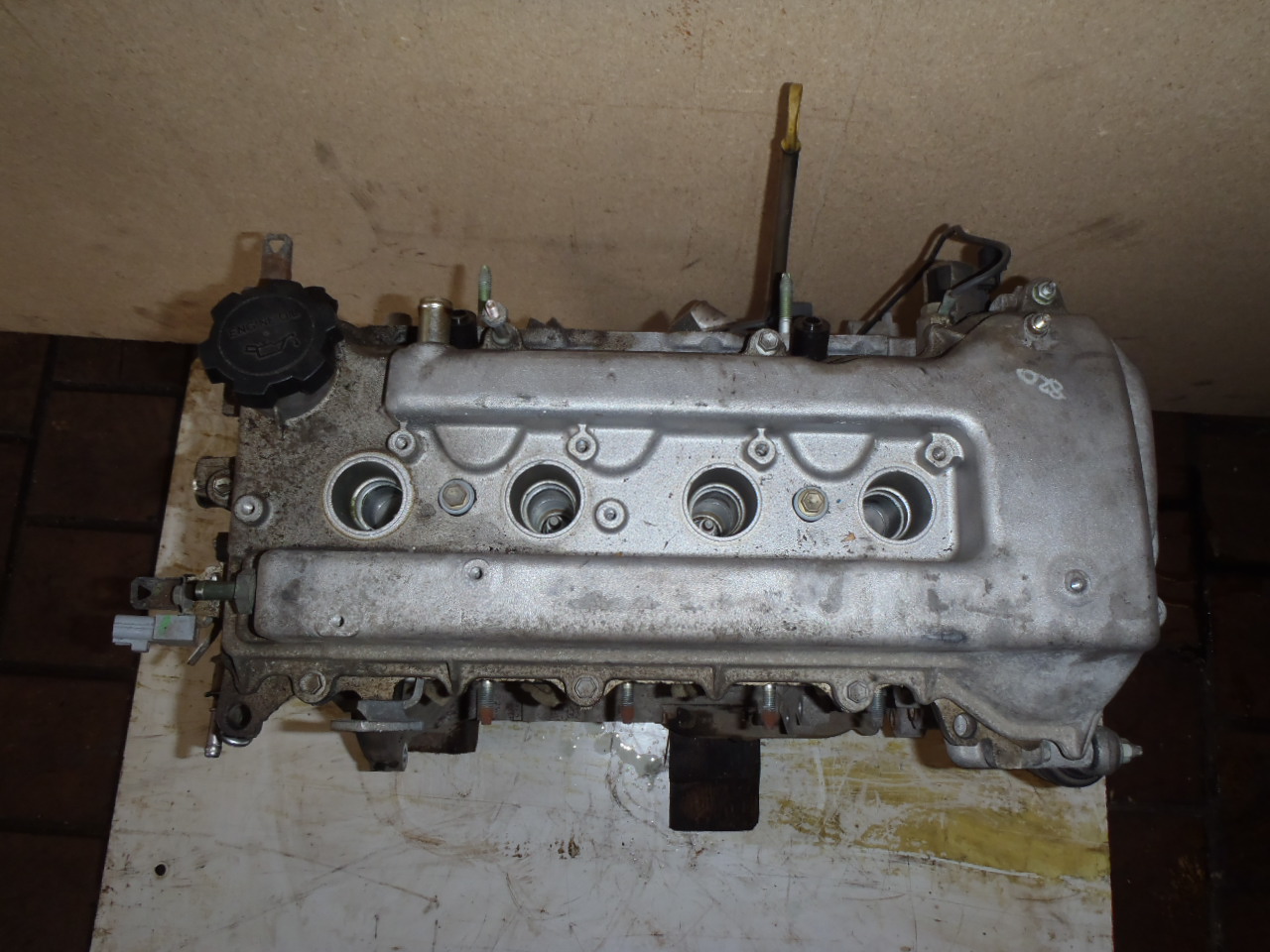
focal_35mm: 28
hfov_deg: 63.4
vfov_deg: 49.7
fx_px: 1027
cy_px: 476
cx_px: 635
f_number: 3.9
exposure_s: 1/30
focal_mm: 5
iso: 100
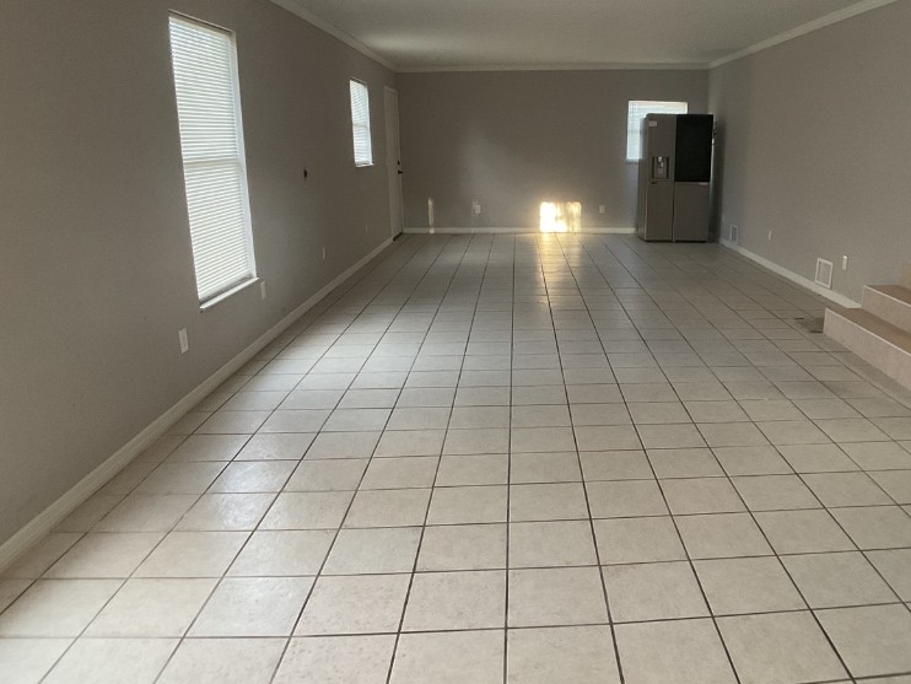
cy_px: 354
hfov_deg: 46.1
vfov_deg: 36.0
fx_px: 1053
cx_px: 599
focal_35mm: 40
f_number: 1.8
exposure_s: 1/60
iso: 160
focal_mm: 3
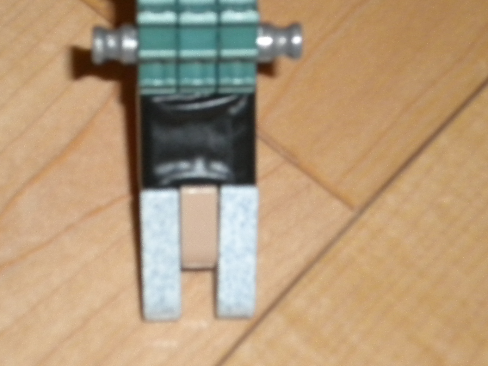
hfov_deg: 14.2
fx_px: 1960
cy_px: 119
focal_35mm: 139
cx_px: 194
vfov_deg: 10.7
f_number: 5.7
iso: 400
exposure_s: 1/60
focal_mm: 17.3
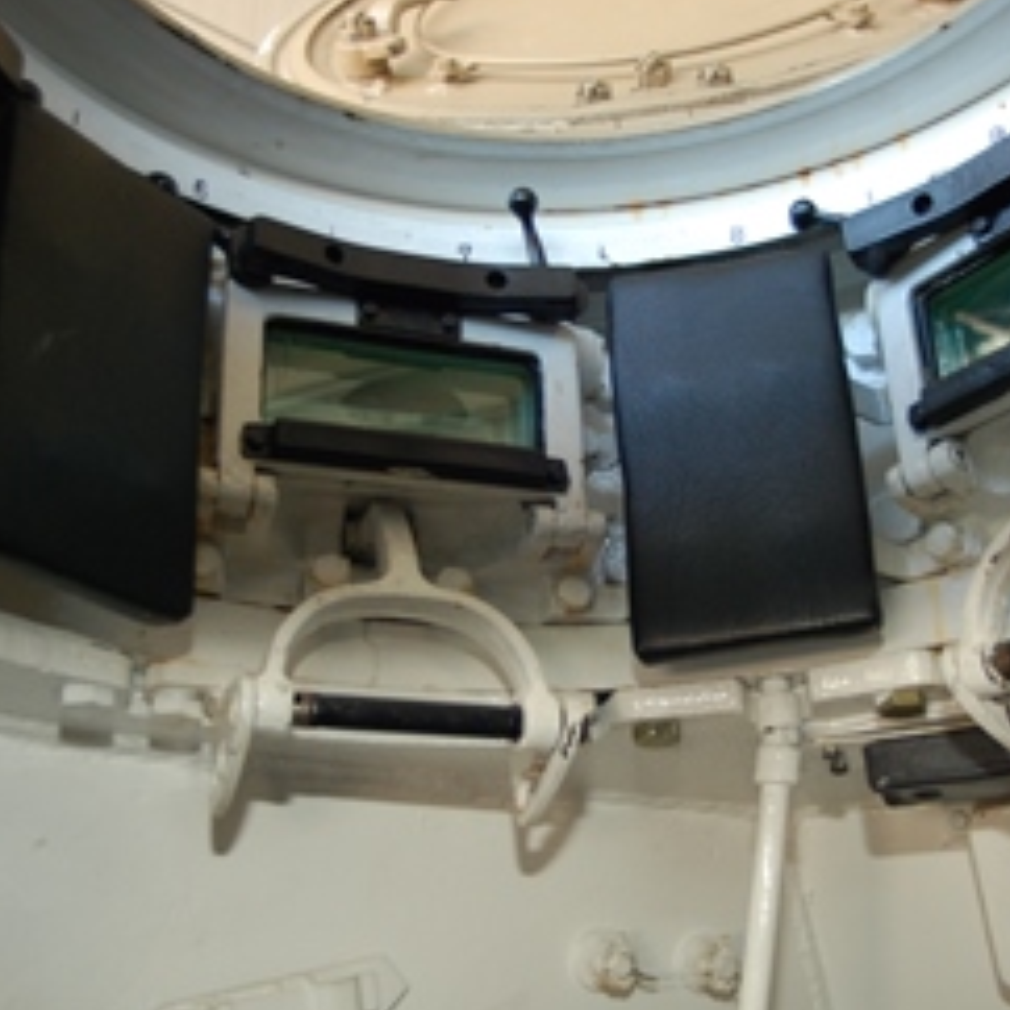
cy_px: 563
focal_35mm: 45
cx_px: 553
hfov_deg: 37.5
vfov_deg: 37.5
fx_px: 1485
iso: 400
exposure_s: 1/80
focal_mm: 20
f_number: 3.8
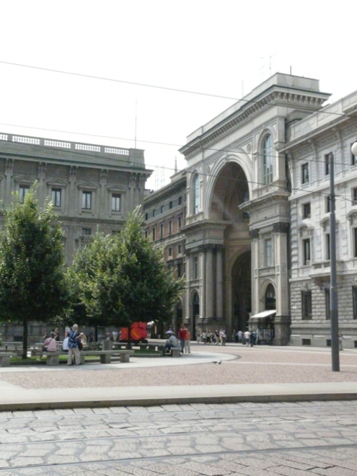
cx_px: 178
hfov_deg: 32.2
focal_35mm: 45
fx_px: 619
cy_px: 238
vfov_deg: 42.1
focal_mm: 7.4
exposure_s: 1/1000
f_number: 8
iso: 800
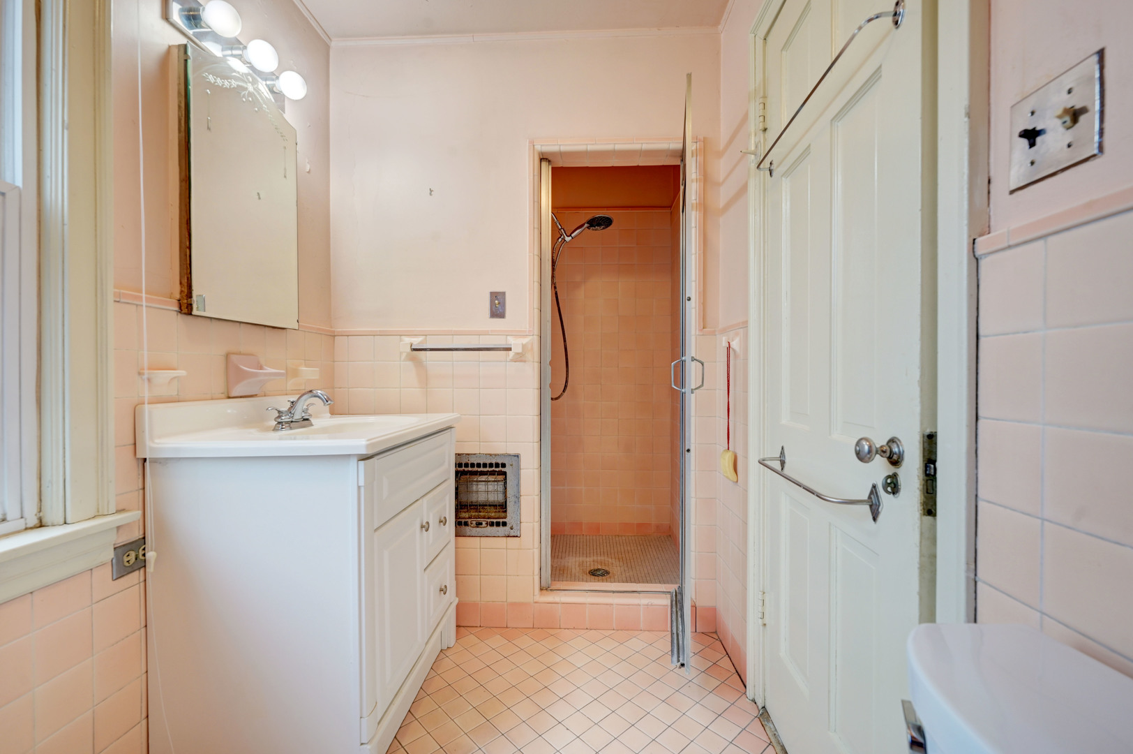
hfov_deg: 98.6
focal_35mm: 16
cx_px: 566
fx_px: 487
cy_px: 377
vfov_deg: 75.4
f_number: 8
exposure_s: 1/25
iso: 400
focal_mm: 15.5
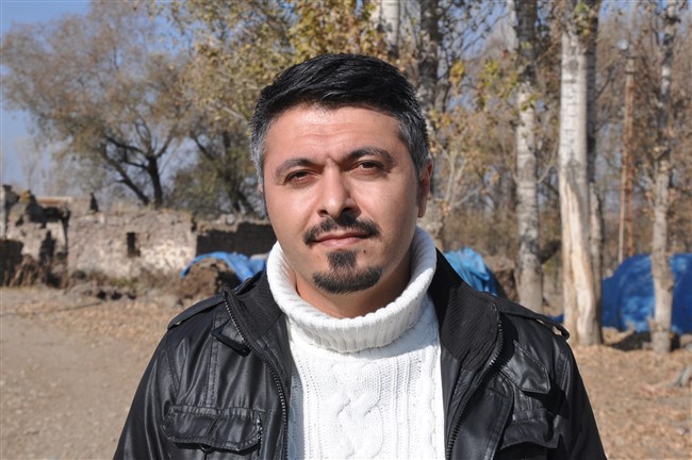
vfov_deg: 18.1
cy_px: 230
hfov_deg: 27.0
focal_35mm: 75
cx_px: 346
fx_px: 1440
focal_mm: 50
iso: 500
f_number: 13
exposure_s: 1/640
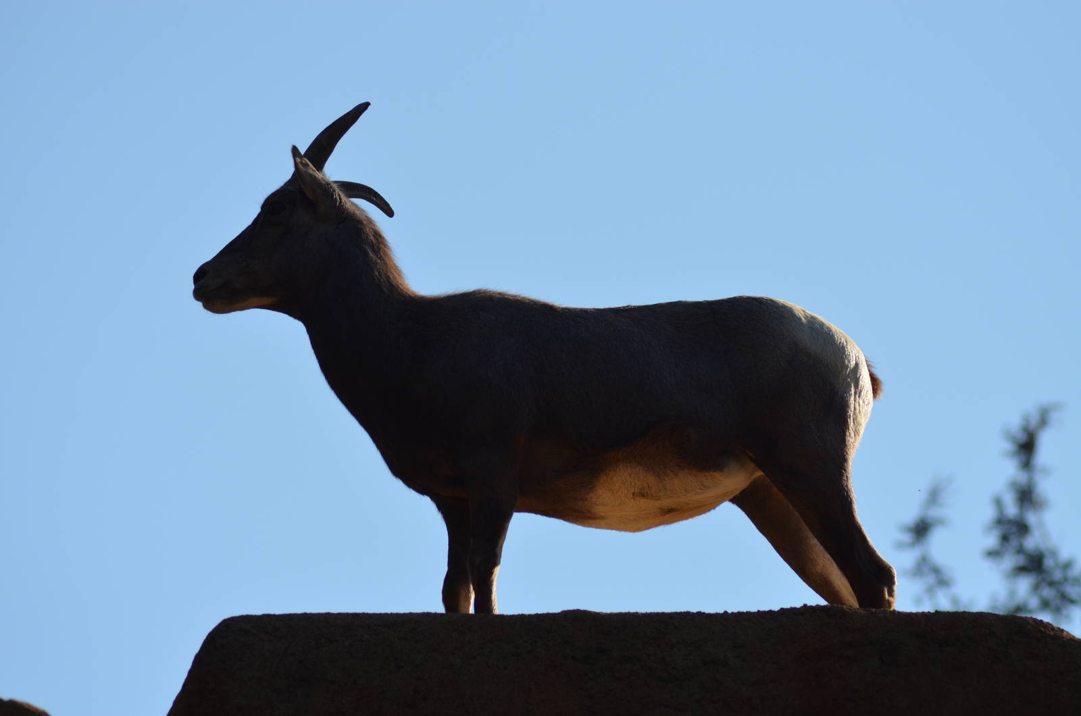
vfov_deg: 4.9
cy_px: 358
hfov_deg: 7.4
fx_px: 8316
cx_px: 540
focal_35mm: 278
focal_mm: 185
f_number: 5.6
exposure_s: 1/2000
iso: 360
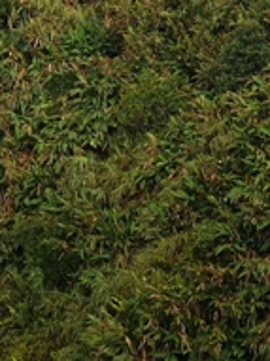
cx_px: 251
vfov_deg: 16.4
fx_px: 1176
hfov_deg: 13.0
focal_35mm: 113
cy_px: -113
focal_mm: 3.95
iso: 50
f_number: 1.8
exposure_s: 1/322
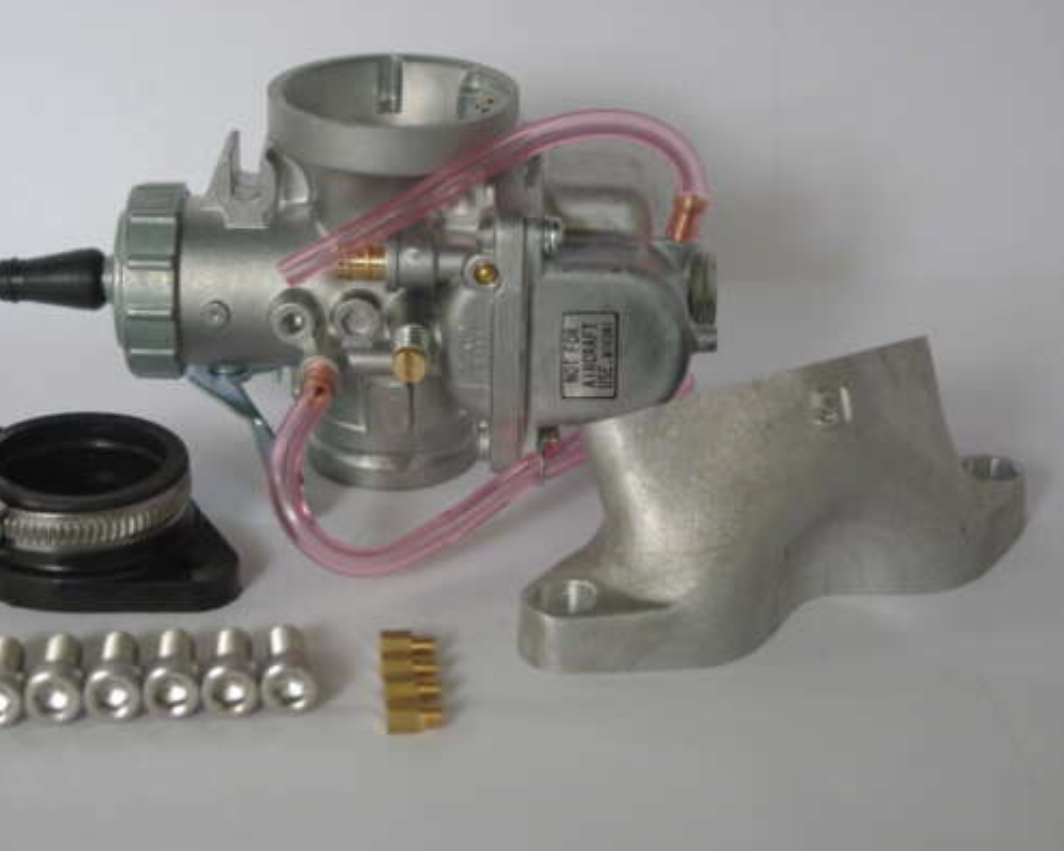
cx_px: 450
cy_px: 424
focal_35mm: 90
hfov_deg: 21.3
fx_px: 2834
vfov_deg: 17.1
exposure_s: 1/45
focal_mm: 53
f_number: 6.7
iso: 800
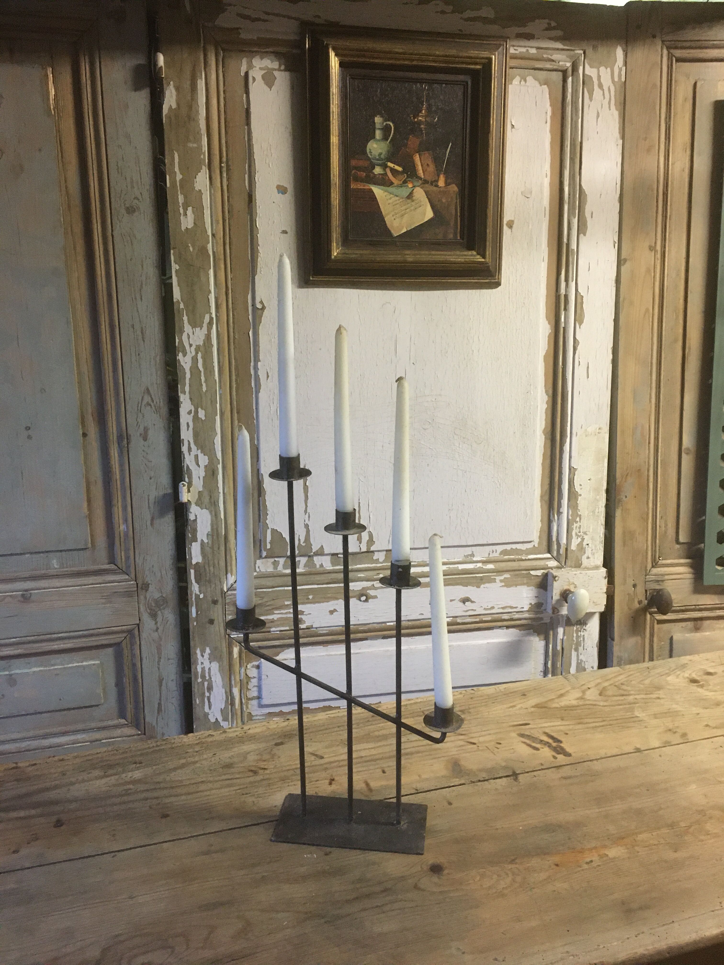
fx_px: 809
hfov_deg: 48.2
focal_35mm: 29
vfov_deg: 61.7
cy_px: 482
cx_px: 362
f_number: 2.2
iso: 200
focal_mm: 4.15
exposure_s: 1/17
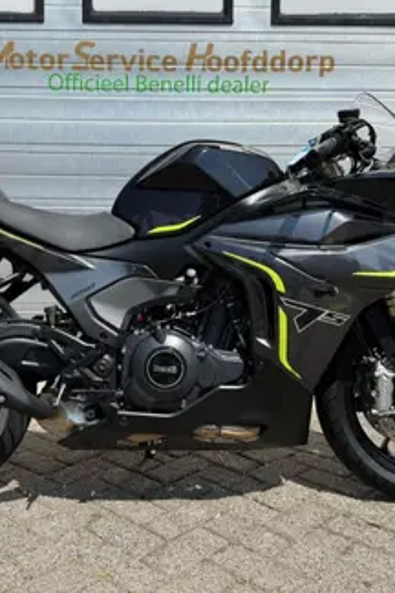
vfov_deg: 51.9
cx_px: 154
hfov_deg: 35.8
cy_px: 278
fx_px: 609
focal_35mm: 37
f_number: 1.78
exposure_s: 1/3953
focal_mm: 6.76
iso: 80
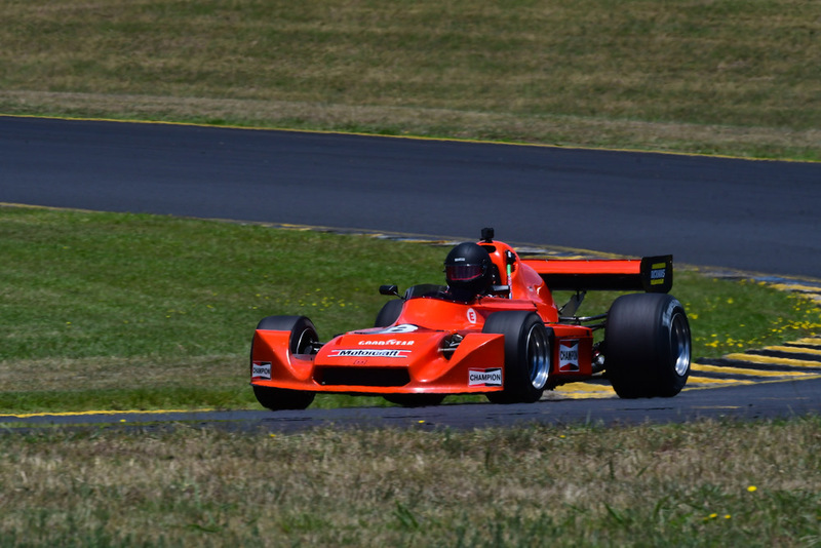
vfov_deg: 2.7
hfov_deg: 4.0
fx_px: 11634
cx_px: 410
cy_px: 274
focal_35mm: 510
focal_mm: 340
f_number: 16
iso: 400
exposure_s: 1/640
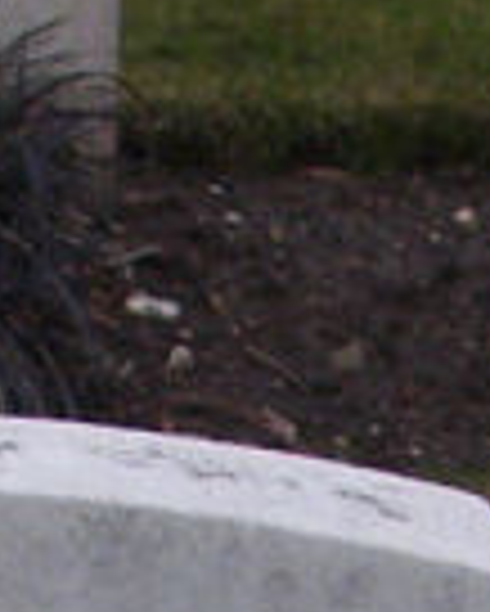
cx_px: -396
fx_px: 8384
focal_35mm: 463
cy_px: 1595
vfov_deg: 4.1
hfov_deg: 3.3
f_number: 3.62
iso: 100
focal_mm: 10.76
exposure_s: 1/267
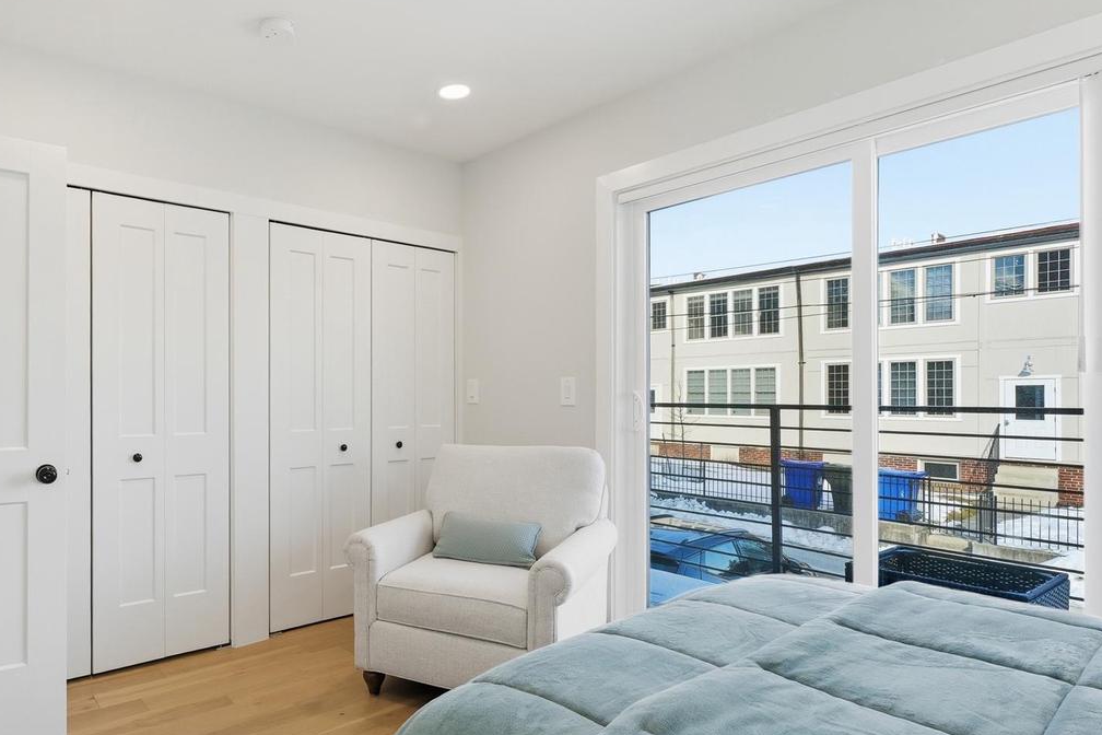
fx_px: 612
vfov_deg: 61.8
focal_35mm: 20
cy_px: 405
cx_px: 371
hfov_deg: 81.3
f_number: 11
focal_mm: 14
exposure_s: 1/800
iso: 400
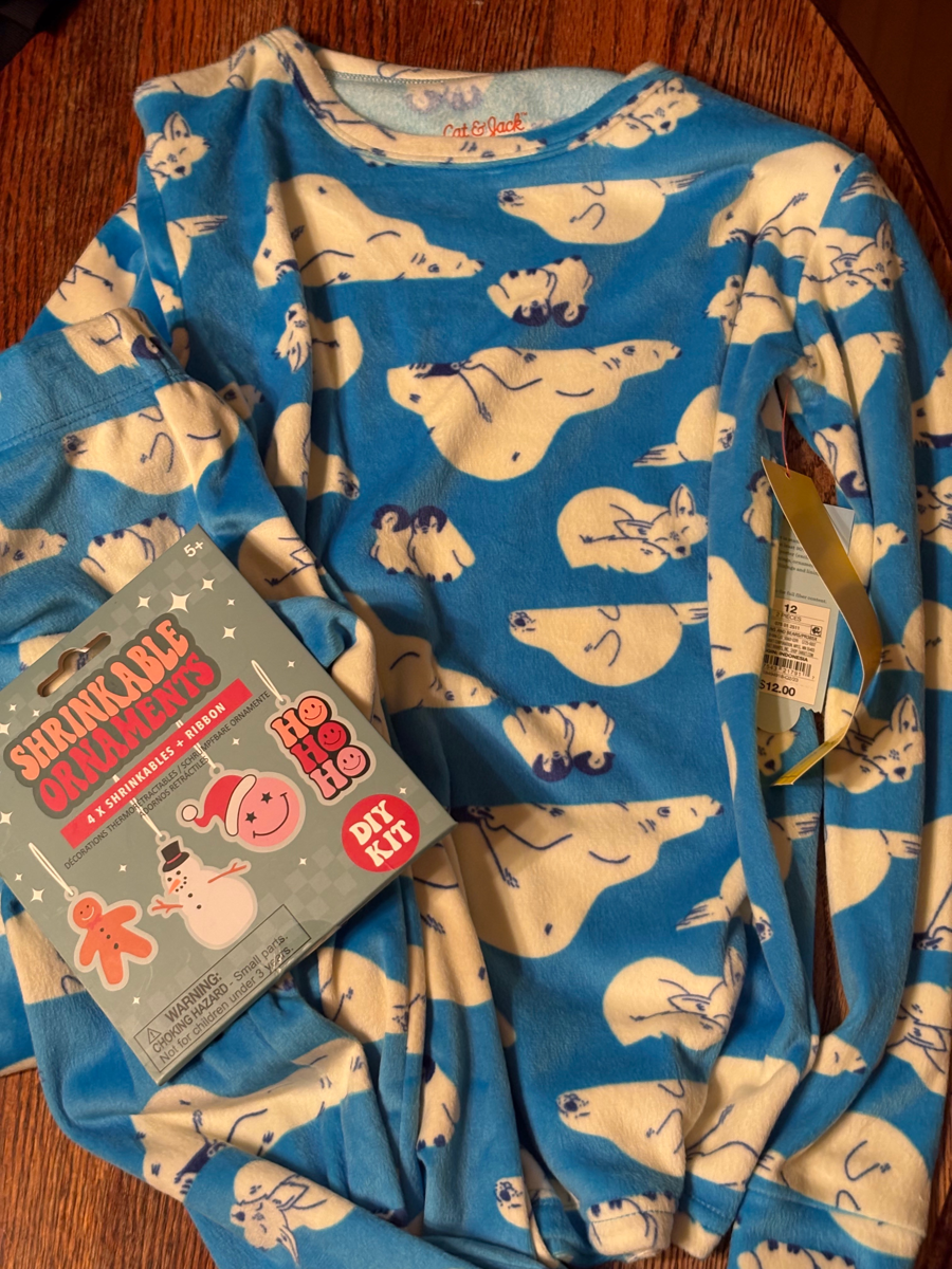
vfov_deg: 36.8
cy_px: 634
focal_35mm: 52
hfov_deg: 28.0
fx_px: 1907
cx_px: 476
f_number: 1.6
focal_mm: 5.96
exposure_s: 1/30
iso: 250
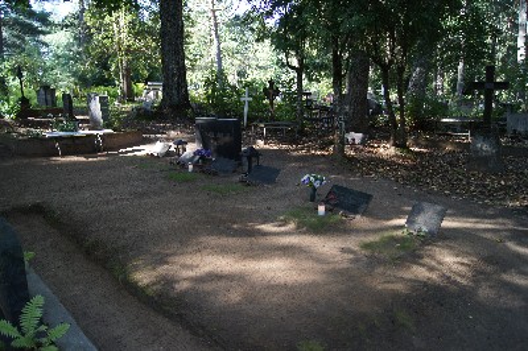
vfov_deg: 47.9
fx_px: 396
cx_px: 264
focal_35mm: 27
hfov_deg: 67.4
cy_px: 176
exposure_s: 1/60
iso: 100
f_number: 3.5
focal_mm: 18
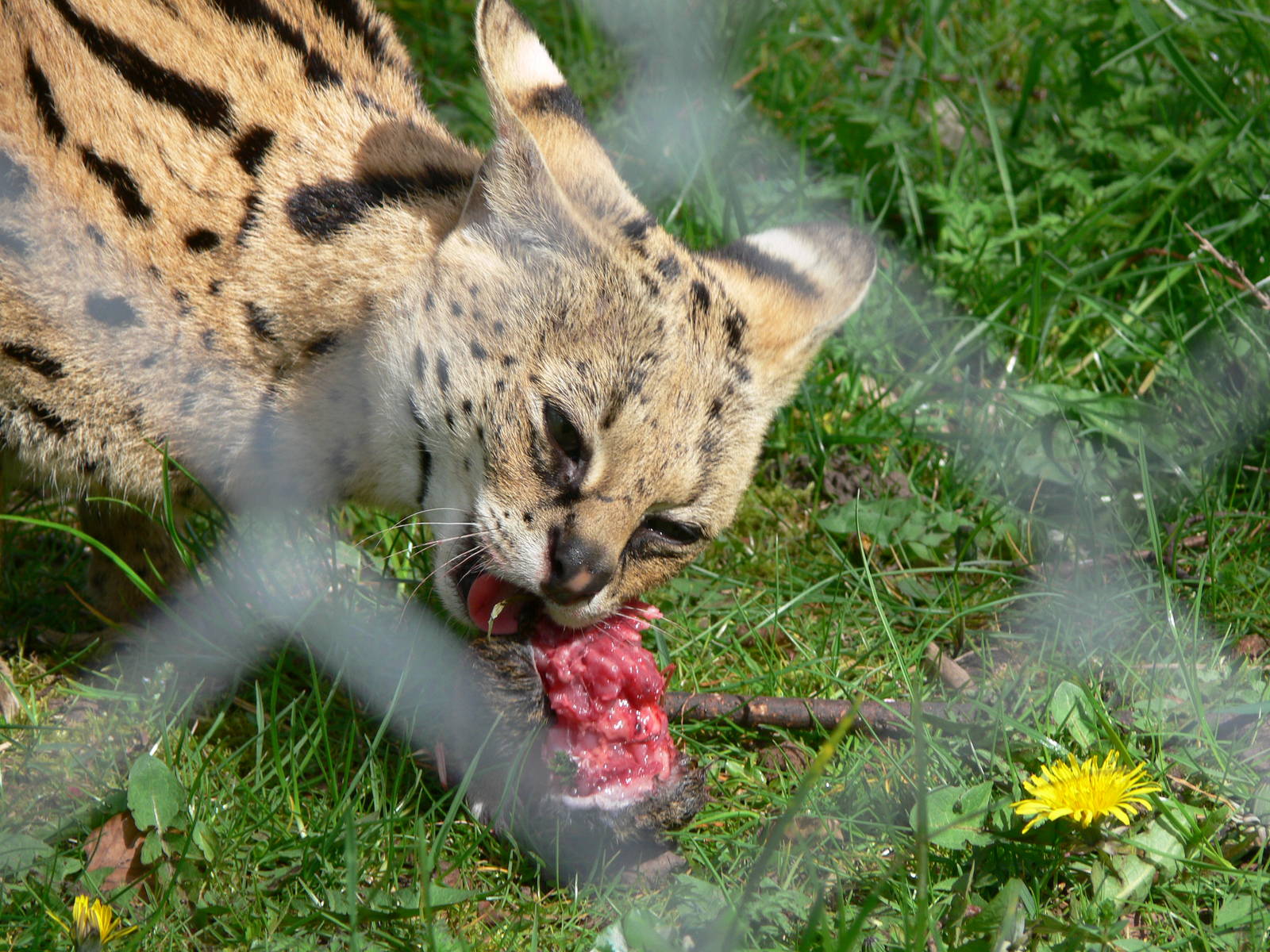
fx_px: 14675
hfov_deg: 5.0
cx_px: 635
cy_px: 476
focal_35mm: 400
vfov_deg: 3.7
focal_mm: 84.6
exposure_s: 1/250
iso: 80
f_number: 5.6
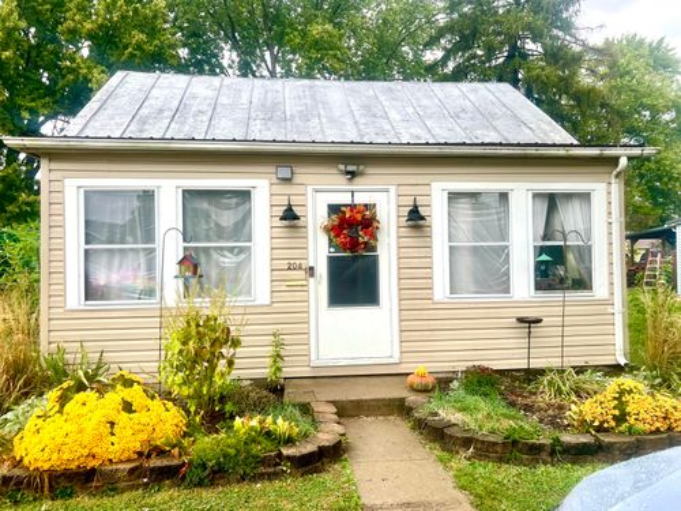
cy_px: 256
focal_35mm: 26
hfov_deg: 67.3
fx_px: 511
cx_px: 340
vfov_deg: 53.1
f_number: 1.5
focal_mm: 5.7
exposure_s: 1/846
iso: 50
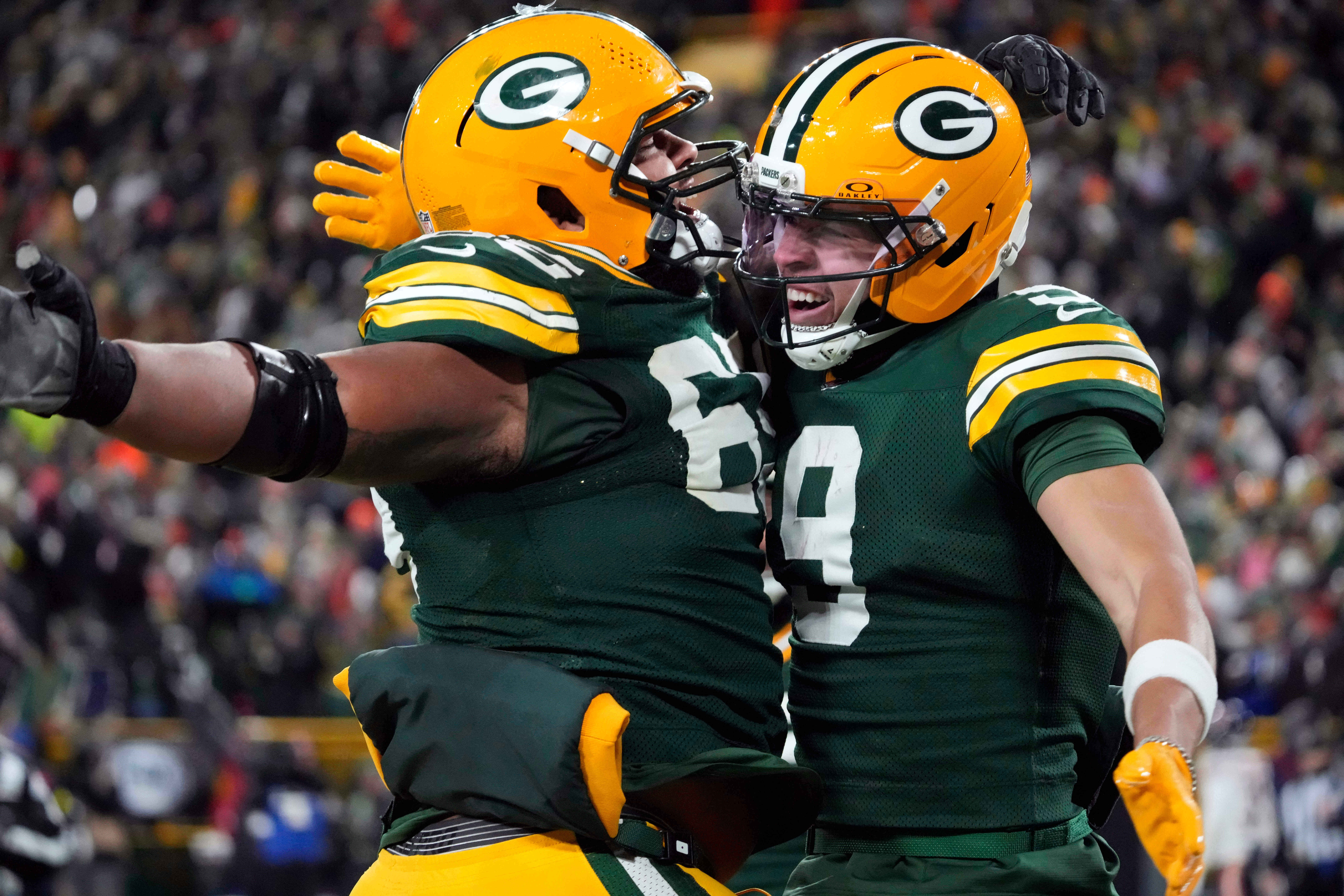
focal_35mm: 200
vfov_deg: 6.9
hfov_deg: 10.3
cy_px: 448
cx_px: 672
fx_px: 7466
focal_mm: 200
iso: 10000
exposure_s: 1/1600
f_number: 5.6
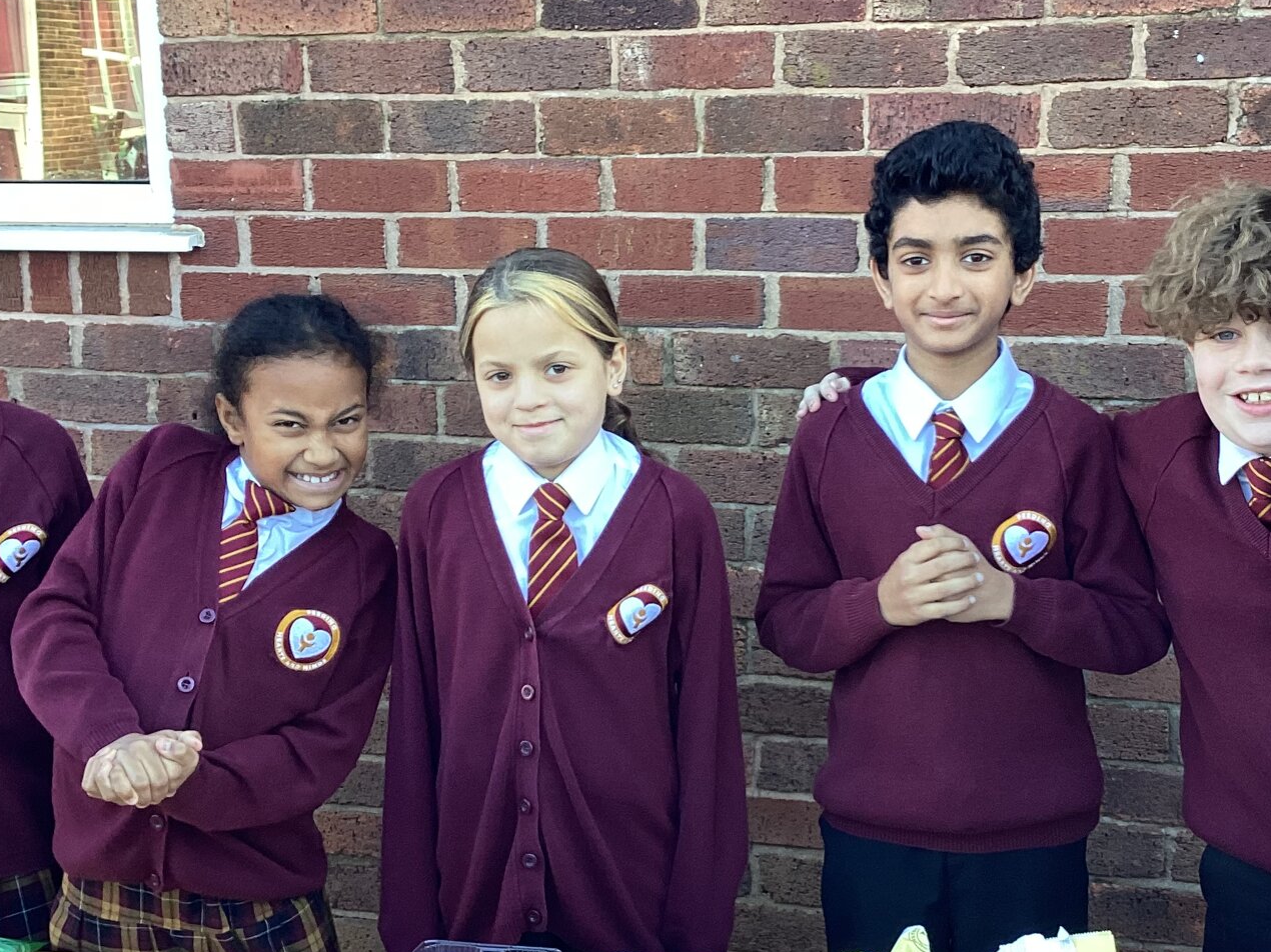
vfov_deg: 29.1
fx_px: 1836
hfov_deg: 38.1
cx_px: 713
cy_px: 500
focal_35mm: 50
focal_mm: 3.3
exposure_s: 1/100
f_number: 2.4
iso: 64
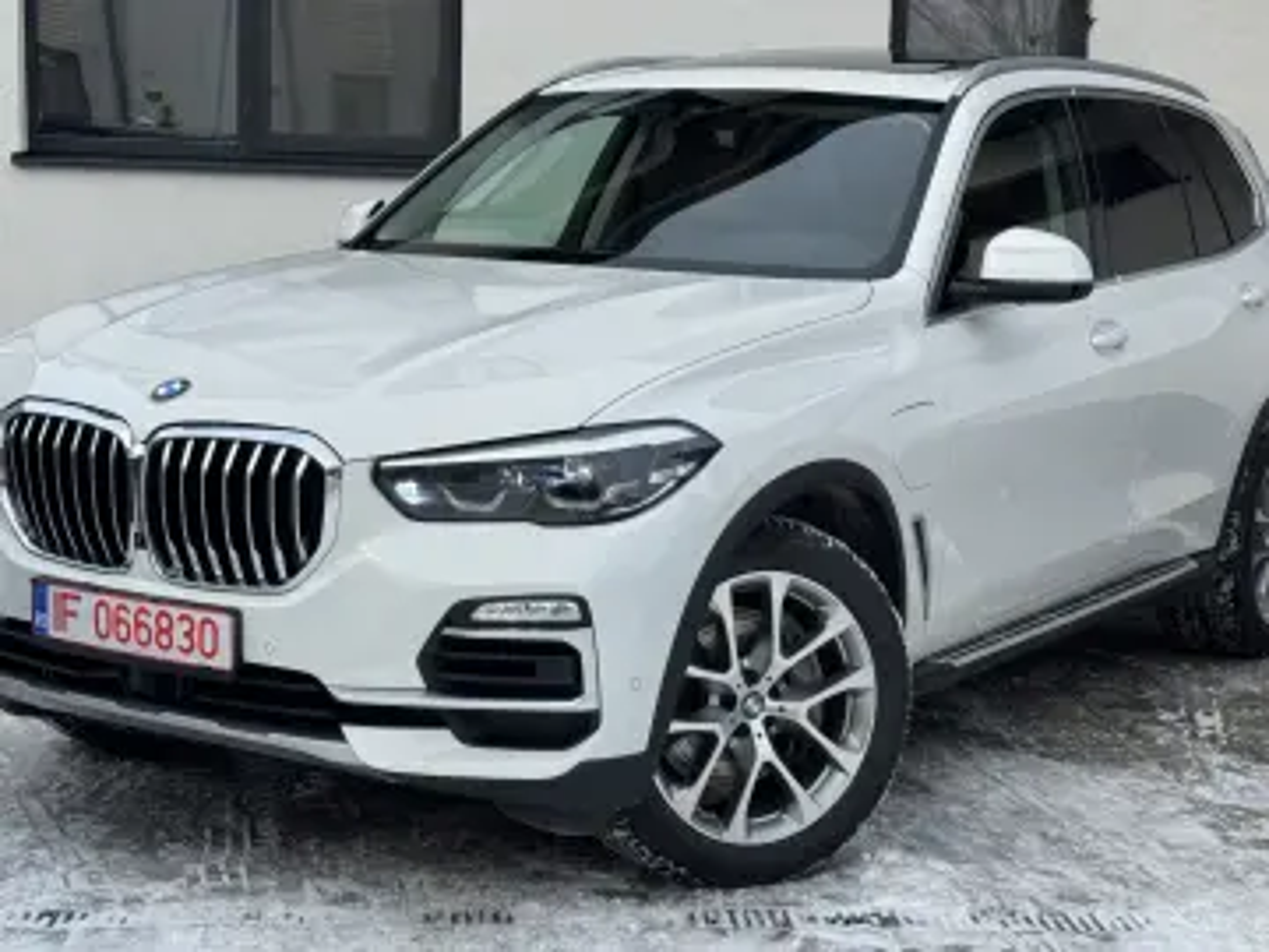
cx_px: 634
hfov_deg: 39.7
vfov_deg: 30.3
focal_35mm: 48
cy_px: 476
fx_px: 1760
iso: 64
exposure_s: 1/2611
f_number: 1.78
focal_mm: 6.76
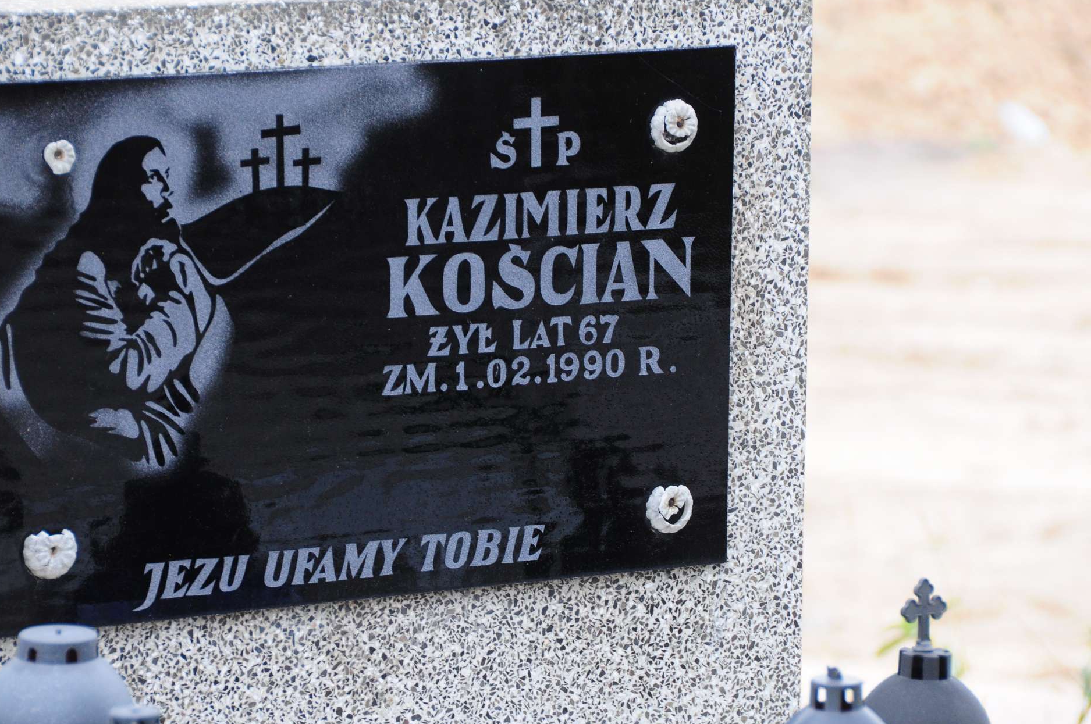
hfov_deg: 9.2
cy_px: 316
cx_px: 532
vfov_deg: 6.1
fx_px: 6749
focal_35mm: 223
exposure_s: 1/160
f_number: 7.1
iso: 640
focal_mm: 130
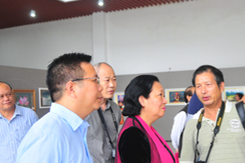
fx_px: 354
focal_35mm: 52
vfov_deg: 25.9
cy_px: 104
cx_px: 172
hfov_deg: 37.6
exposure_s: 1/40
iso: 400
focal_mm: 24
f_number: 4
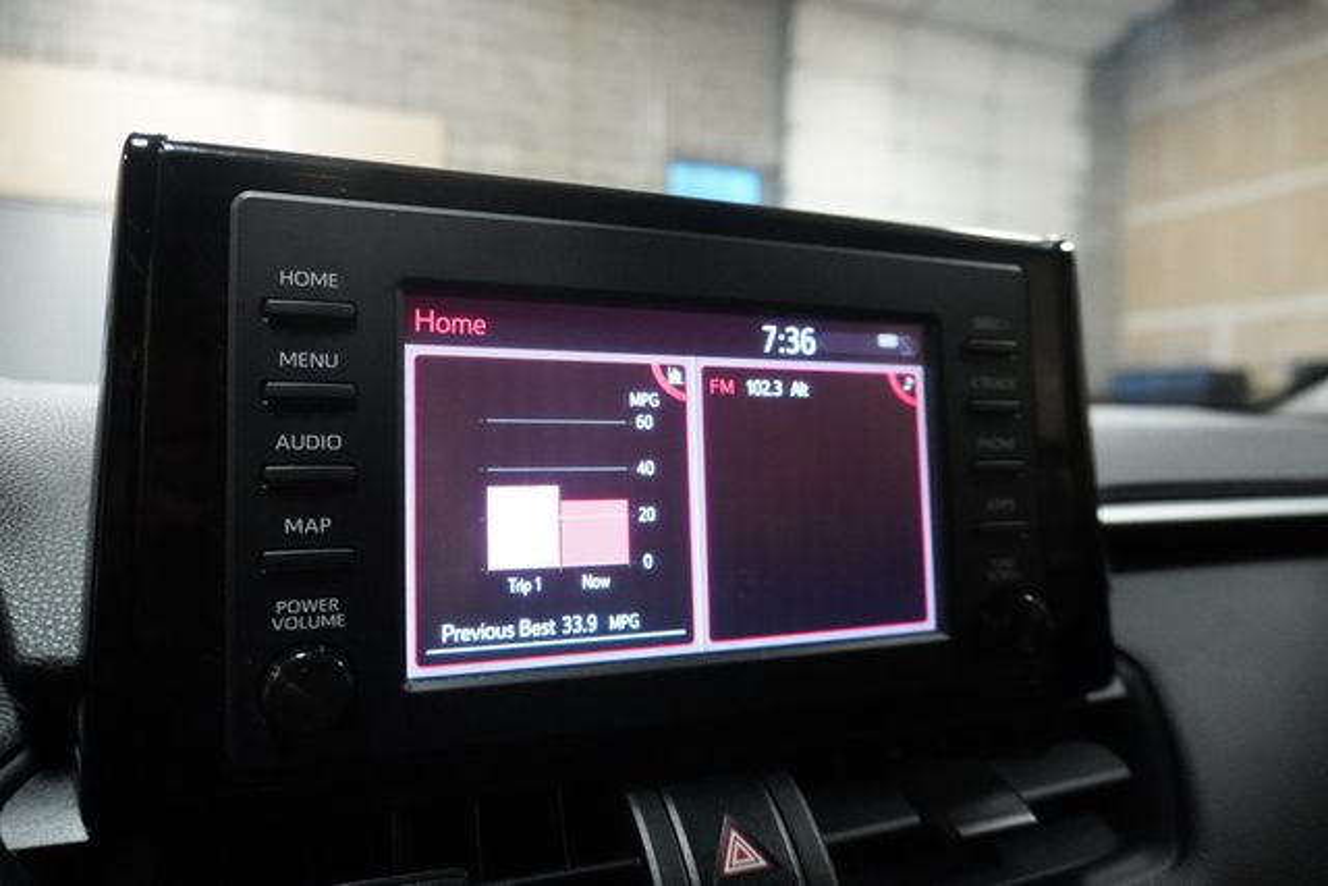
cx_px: 664
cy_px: 443
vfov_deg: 53.2
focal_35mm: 24
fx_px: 885
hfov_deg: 73.7
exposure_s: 1/160
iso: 6400
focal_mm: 16
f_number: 3.5
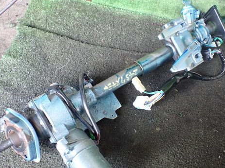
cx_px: 111
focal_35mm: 39
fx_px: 253
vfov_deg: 36.7
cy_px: 95
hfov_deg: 47.9
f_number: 2.3
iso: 800
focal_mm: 5.4
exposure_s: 1/50
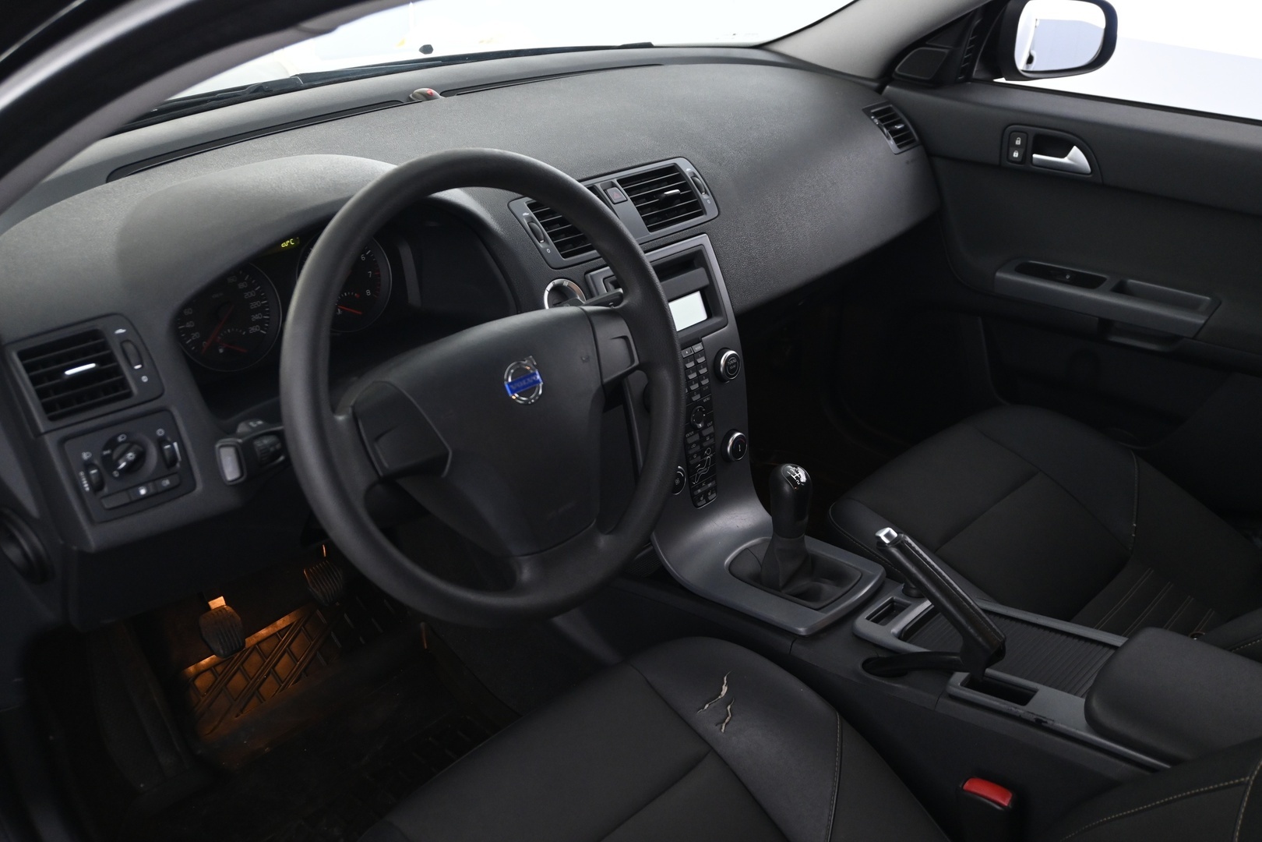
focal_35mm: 32
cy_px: 421
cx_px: 631
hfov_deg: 58.3
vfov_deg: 40.8
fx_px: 1130
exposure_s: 1/13
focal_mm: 21.5
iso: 1600
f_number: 4
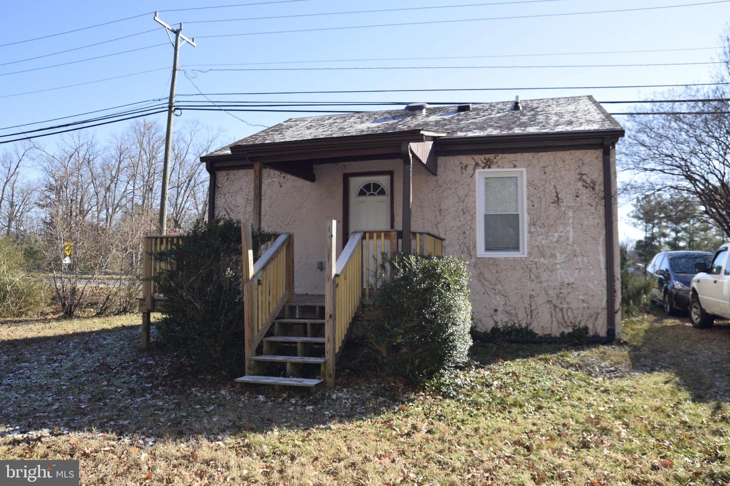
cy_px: 243
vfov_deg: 28.1
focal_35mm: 48
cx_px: 365
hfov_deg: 41.1
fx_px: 973
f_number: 6.3
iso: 100
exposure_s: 1/160
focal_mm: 32
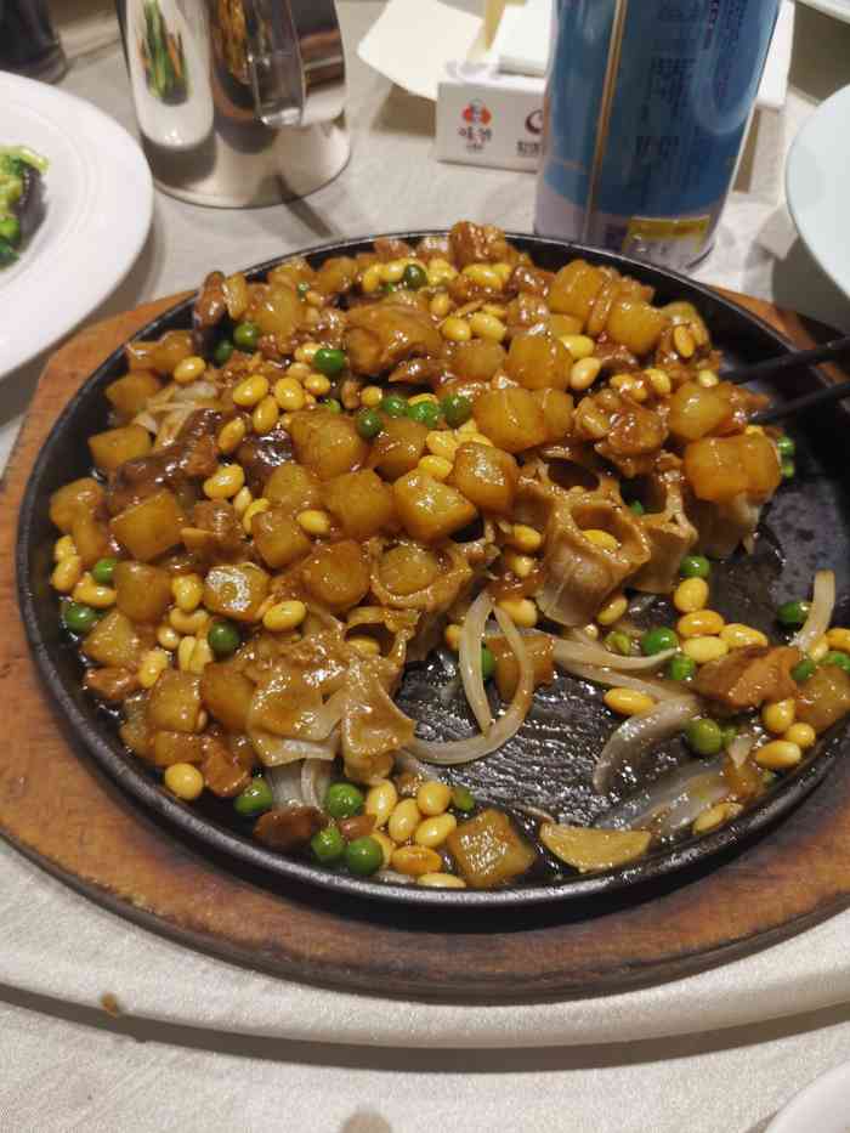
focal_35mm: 27
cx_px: 425
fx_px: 884
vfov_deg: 65.3
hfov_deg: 51.4
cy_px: 566
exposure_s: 1/100
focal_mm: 4.75
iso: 64
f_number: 1.8
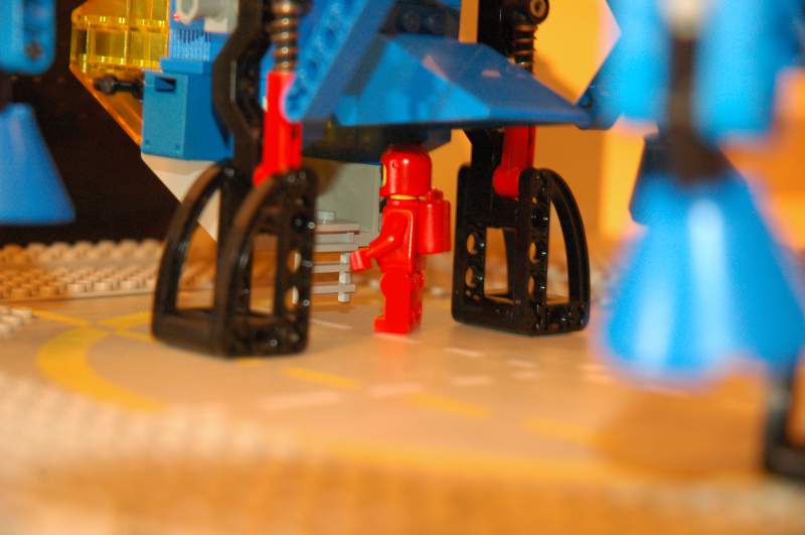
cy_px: 268
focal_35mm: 105
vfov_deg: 13.0
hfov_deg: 19.5
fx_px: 2345
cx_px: 402
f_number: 4.5
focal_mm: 70
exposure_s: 1/5
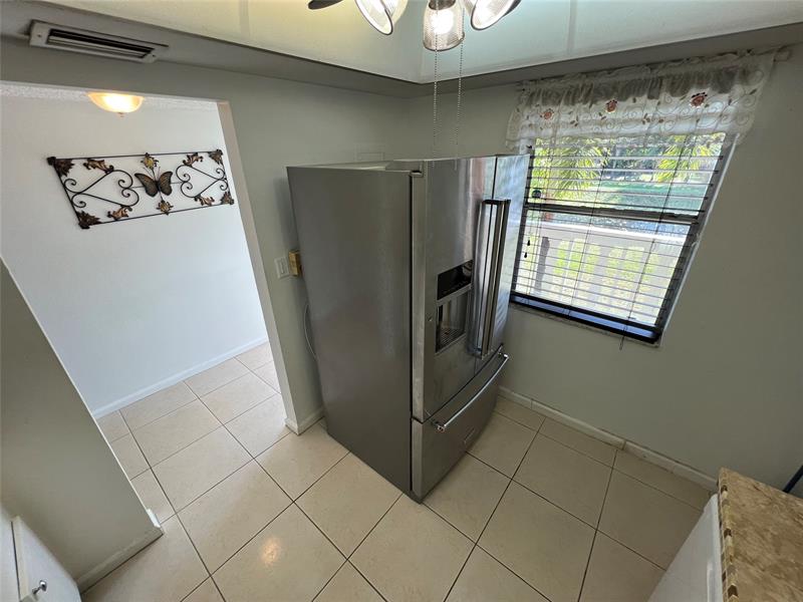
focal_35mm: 13
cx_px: 402
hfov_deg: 106.2
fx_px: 302
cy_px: 301
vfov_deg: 89.9
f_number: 1.8
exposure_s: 1/120
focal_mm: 1.57
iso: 100
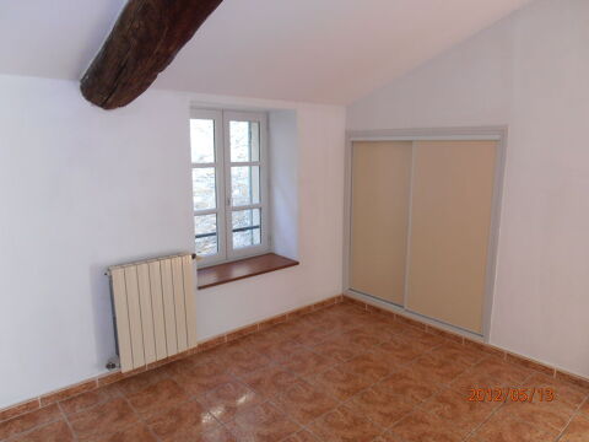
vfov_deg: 56.8
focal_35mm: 24
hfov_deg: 71.6
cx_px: 294
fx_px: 408
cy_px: 221
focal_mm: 4.2
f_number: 3
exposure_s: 1/30
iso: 100
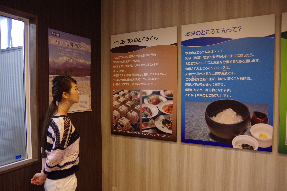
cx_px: 144
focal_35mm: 27
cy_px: 96
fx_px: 215
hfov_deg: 67.4
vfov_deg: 47.9
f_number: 4
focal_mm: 18
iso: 1600
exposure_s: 1/60
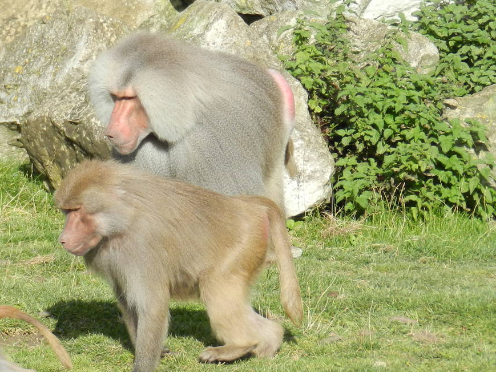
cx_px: 104
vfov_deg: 3.4
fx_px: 6305
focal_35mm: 440
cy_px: 192
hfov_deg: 4.5
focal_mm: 42.4
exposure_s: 1/500
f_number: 5.1
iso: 160
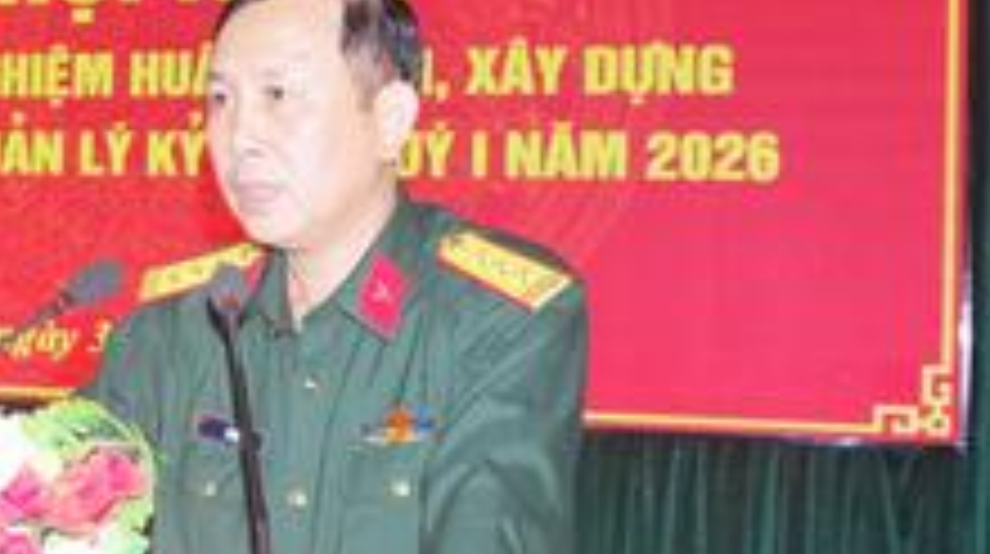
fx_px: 1861
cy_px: 315
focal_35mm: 71
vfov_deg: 16.9
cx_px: -50
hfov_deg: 27.7
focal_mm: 21
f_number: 8
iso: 1600
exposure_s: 1/125
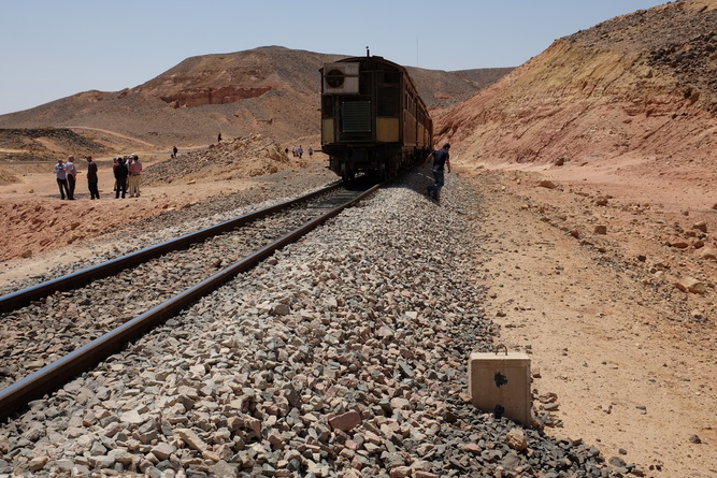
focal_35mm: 38
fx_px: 757
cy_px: 226
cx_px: 318
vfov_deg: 35.1
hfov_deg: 50.6
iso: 200
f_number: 10
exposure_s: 1/420
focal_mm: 21.4
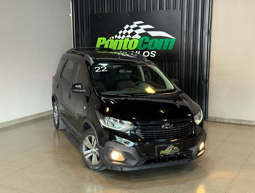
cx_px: 128
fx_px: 355
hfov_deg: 39.5
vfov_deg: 30.4
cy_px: 96
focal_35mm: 48
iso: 200
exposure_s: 1/40
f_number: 1.78
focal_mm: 6.76
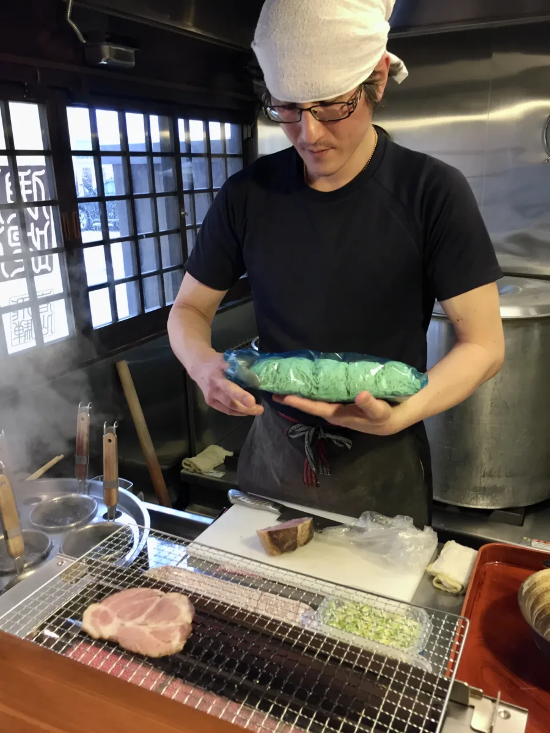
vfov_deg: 61.7
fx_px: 614
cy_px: 366
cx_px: 275
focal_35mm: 29
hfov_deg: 48.2
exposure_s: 1/30
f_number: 2.2
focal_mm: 4.15
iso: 100
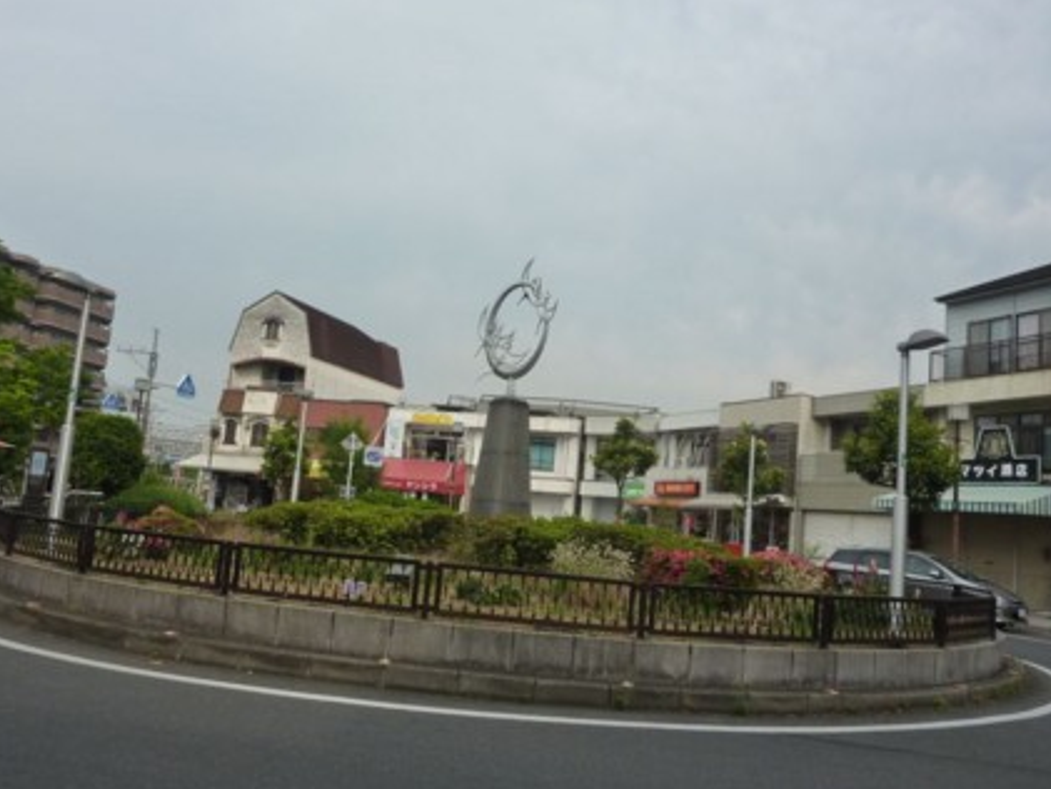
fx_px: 941
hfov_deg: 58.3
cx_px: 497
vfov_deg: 45.5
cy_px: 397
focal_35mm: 31
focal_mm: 4.7
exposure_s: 1/500
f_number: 4
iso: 125
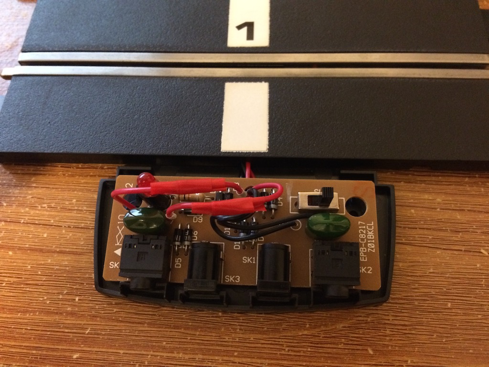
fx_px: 410
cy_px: 184
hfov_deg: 61.7
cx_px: 244
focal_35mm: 29
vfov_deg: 48.2
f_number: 2.2
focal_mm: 4.15
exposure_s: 1/15
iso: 400
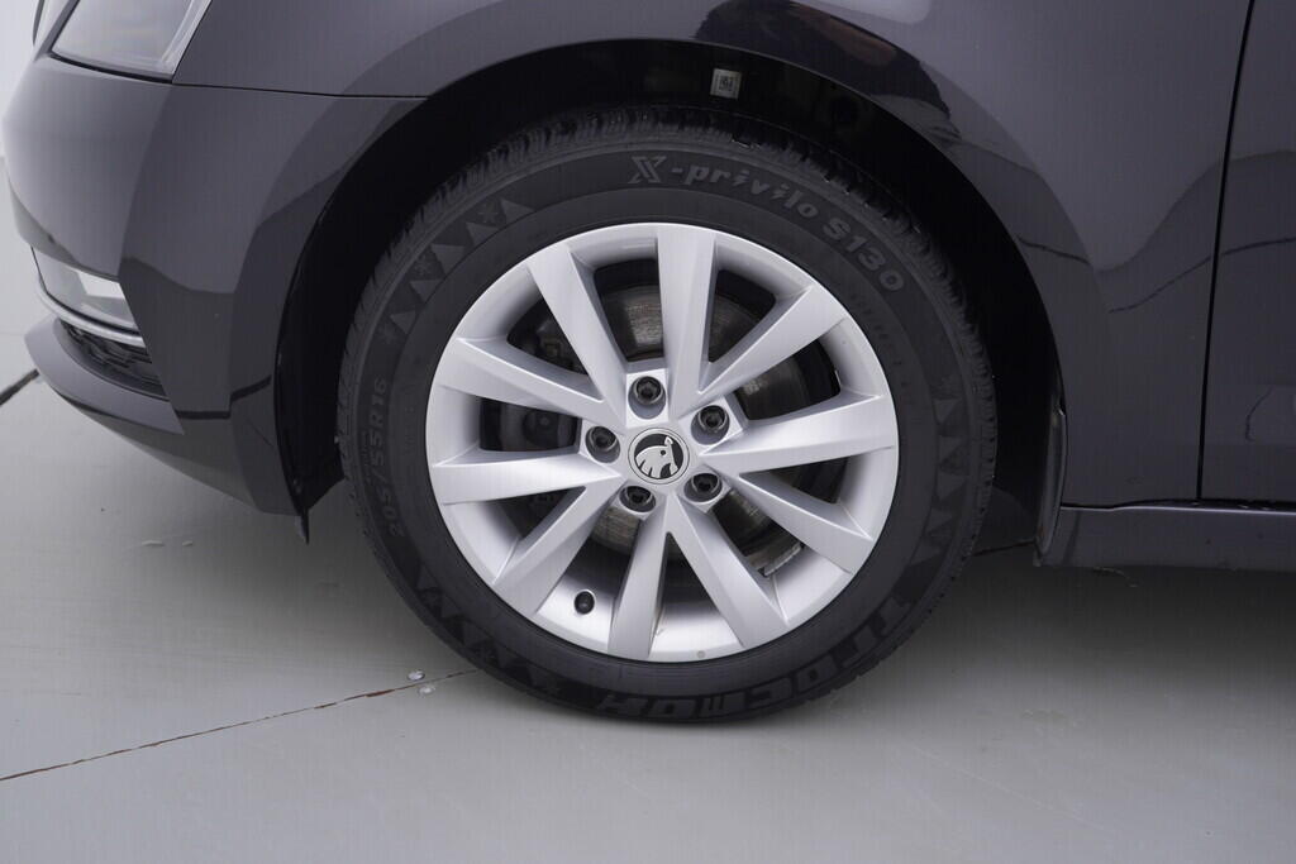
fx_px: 1296
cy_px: 432
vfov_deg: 36.9
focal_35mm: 36
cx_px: 648
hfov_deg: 53.1
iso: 125
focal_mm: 24
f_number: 4
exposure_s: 1/60
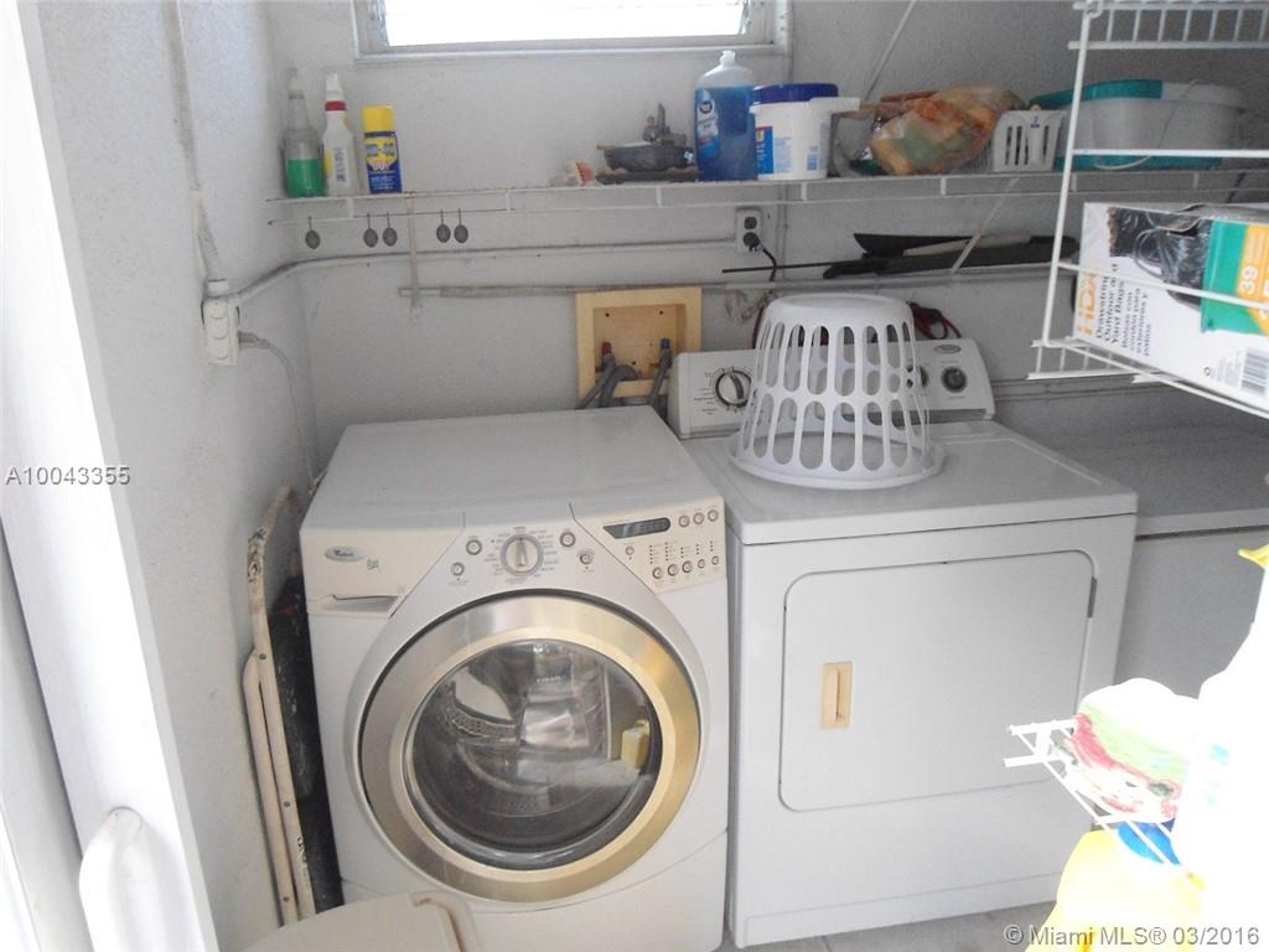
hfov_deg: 67.3
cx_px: 634
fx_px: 953
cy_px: 476
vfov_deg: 53.1
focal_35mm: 26
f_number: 2.8
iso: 400
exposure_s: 1/250
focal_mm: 4.7
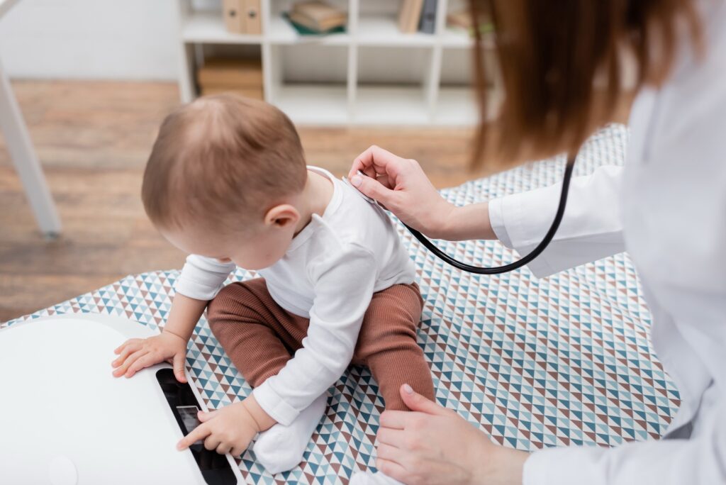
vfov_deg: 37.9
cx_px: 363
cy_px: 242
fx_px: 706
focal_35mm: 35
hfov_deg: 54.4
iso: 250
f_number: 2.8
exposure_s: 1/250
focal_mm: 35
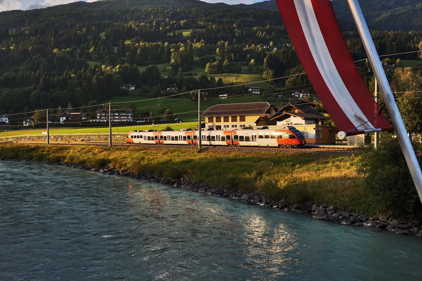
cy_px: 140
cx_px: 211
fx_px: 404
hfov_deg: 55.1
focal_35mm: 34
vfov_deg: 38.3
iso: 200
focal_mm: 23
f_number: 4
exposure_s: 1/1250
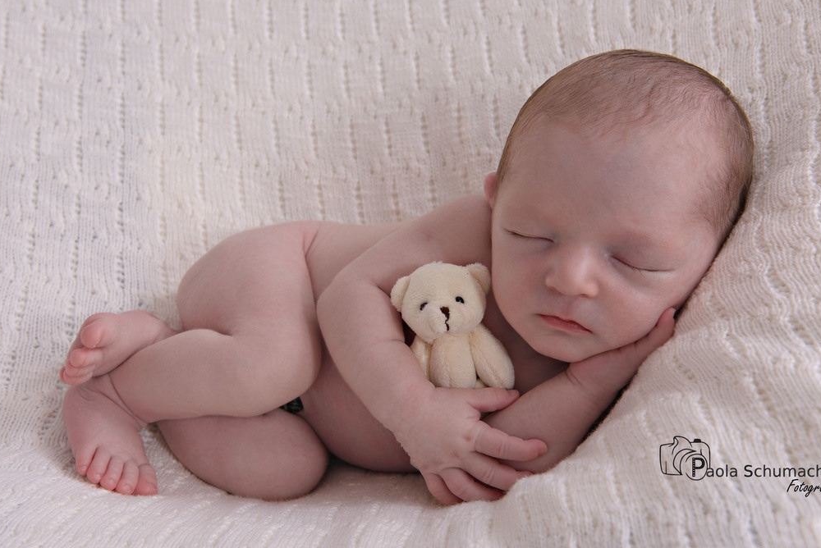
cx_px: 416
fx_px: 1369
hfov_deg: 33.4
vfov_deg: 22.6
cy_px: 247
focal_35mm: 60
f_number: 9
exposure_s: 1/160
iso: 100
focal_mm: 50
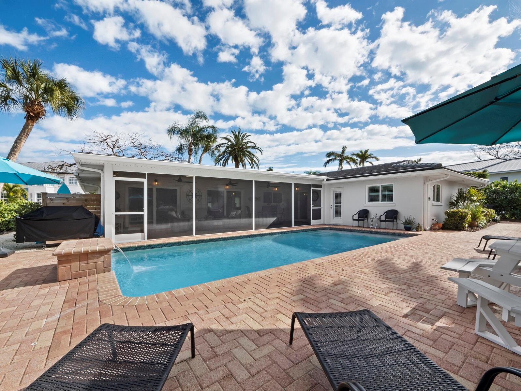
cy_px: 196
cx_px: 260
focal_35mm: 14
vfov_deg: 85.7
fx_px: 211
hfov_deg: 102.0
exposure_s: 1/100
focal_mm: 7
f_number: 13
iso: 320
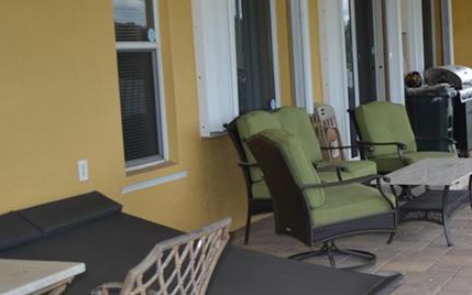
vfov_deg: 17.8
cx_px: 473
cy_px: 164
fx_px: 939
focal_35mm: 73
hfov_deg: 26.7
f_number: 4
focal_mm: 20
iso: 100
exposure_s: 1/160
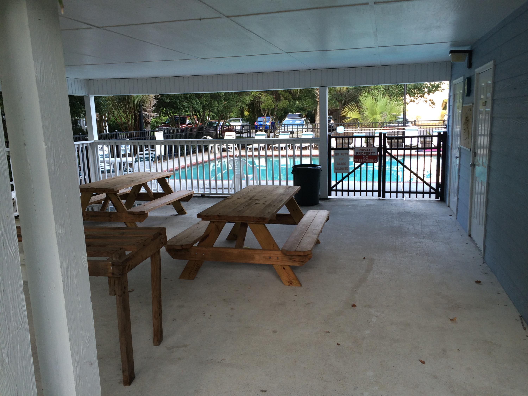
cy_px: 198
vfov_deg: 48.2
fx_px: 442
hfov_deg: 61.7
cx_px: 264
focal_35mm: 29
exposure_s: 1/60
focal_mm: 4.15
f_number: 2.2
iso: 50
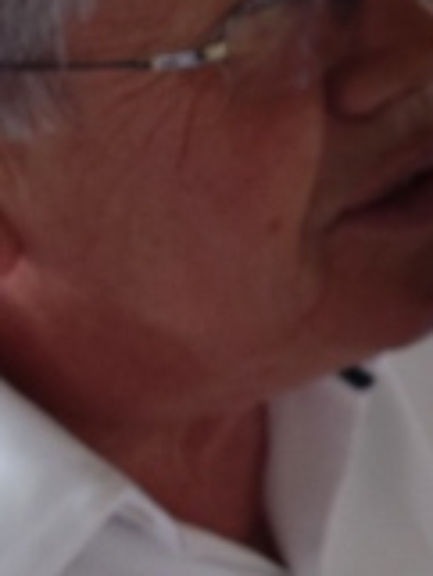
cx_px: 1245
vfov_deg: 8.9
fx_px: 3664
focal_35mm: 220
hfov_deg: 6.3
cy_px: 596
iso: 400
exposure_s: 1/160
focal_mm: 24
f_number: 6.3
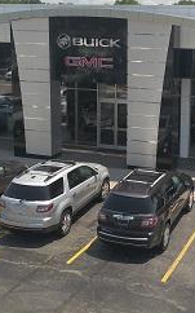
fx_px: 485
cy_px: 99
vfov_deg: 35.3
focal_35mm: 57
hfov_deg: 22.3
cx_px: 164
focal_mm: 4.7
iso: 107
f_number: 2.2
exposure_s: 1/50
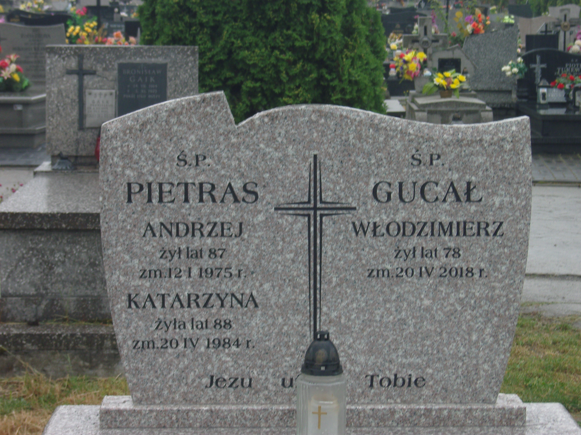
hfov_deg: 21.3
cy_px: 218
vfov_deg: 16.1
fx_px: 1544
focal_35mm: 92
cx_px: 290
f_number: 4.8
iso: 125
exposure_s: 1/60
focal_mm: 19.8
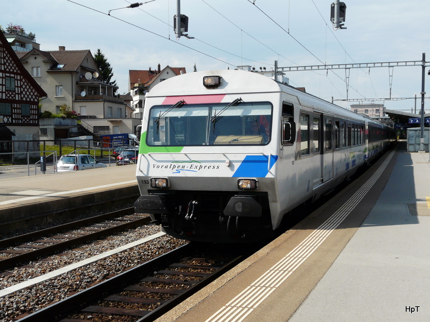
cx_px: 215
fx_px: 571
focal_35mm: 46
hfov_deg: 41.2
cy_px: 161
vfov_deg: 31.5
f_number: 5.6
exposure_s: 1/500
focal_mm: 7.5
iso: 100
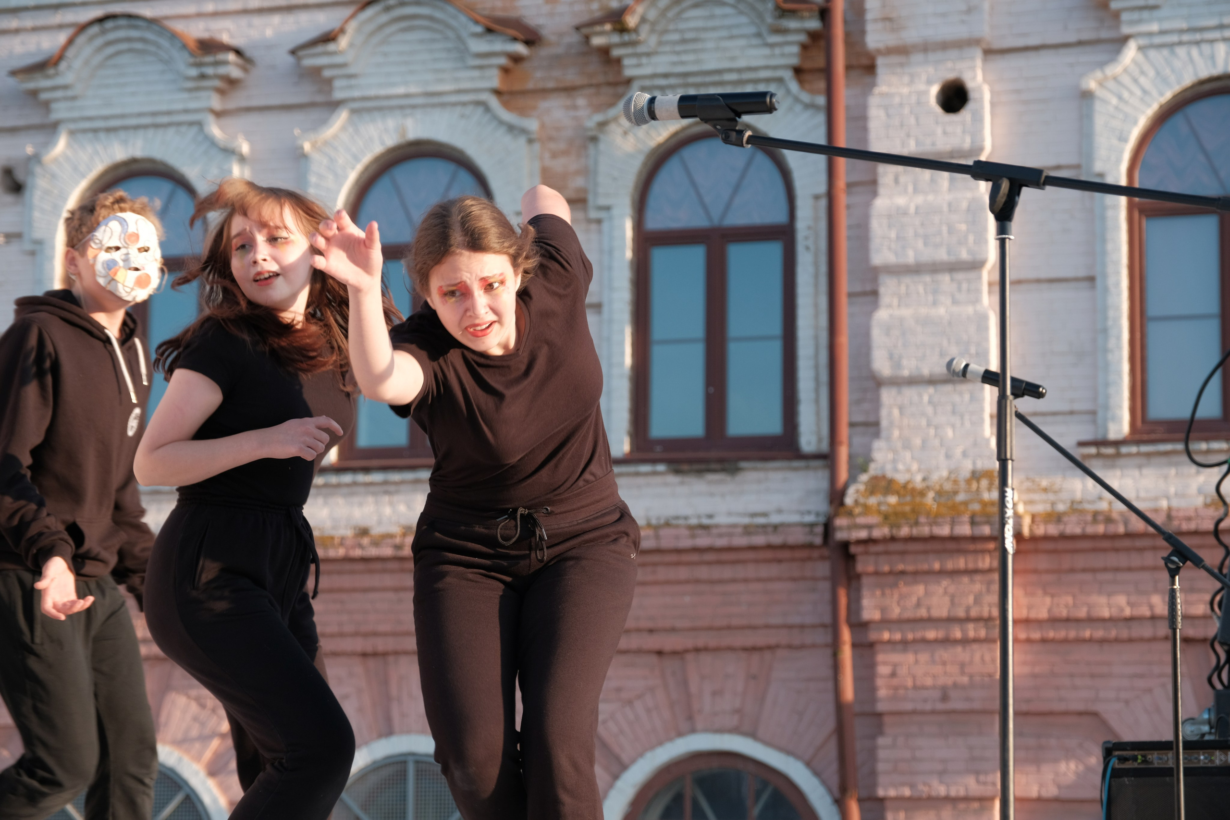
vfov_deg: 16.5
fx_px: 2836
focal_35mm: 83
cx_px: 615
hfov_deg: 24.5
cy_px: 410
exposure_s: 1/320
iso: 200
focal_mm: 55
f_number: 4
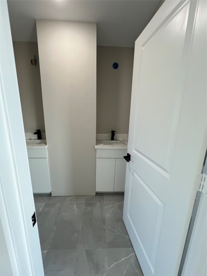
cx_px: 104
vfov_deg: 106.2
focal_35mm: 13
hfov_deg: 89.9
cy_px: 138
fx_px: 104
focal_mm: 1.57
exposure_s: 1/120
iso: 125
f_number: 1.8
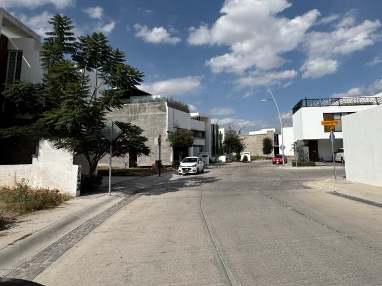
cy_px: 122
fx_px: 254
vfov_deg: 58.6
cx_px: 235
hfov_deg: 72.9
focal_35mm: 23
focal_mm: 2.22
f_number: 2.2
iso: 32
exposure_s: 1/4132
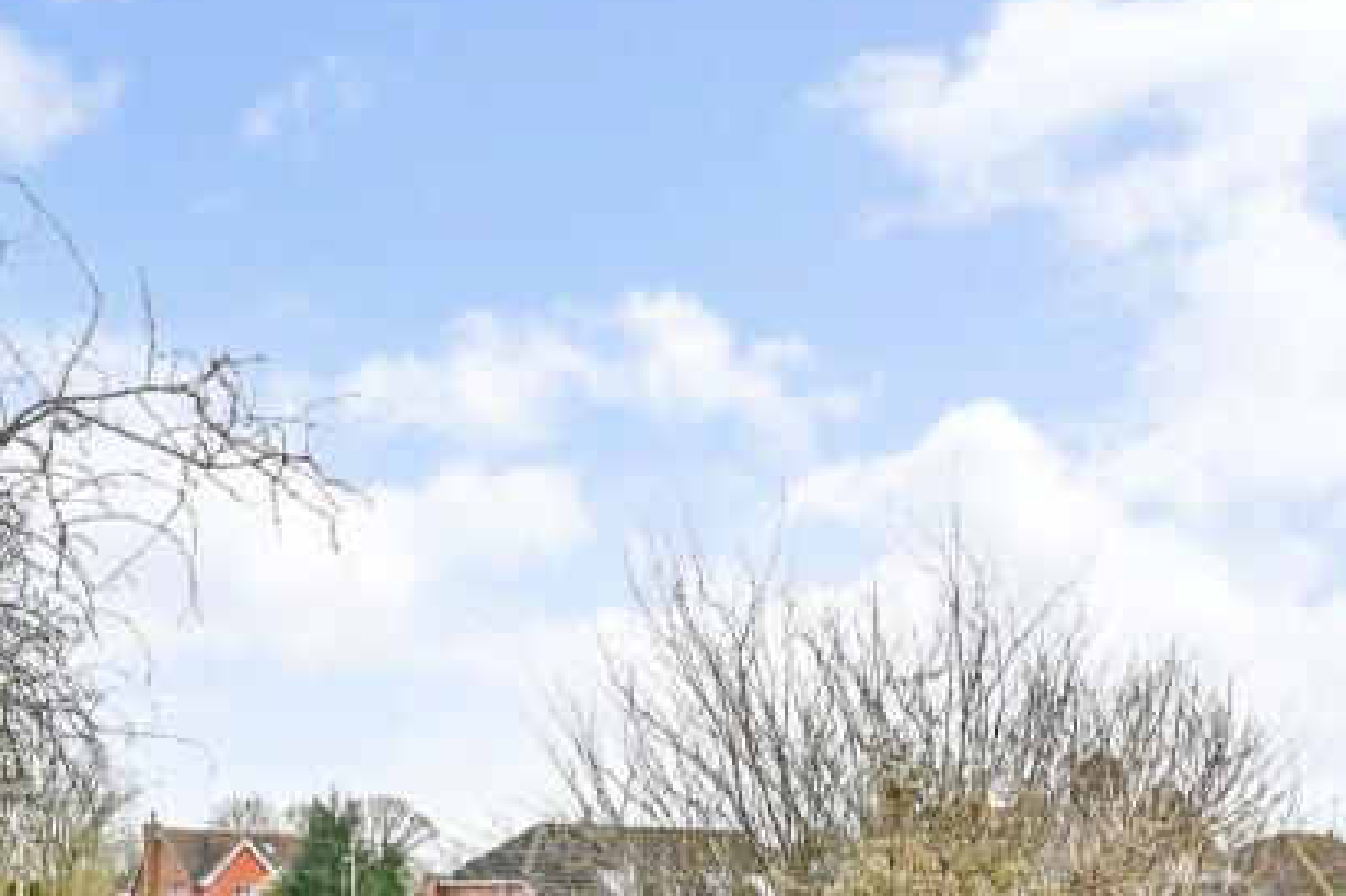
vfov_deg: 30.6
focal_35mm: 36
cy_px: 1096
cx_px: 177
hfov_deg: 48.2
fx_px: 1355
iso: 400
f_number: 8
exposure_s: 1/160
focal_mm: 14.5
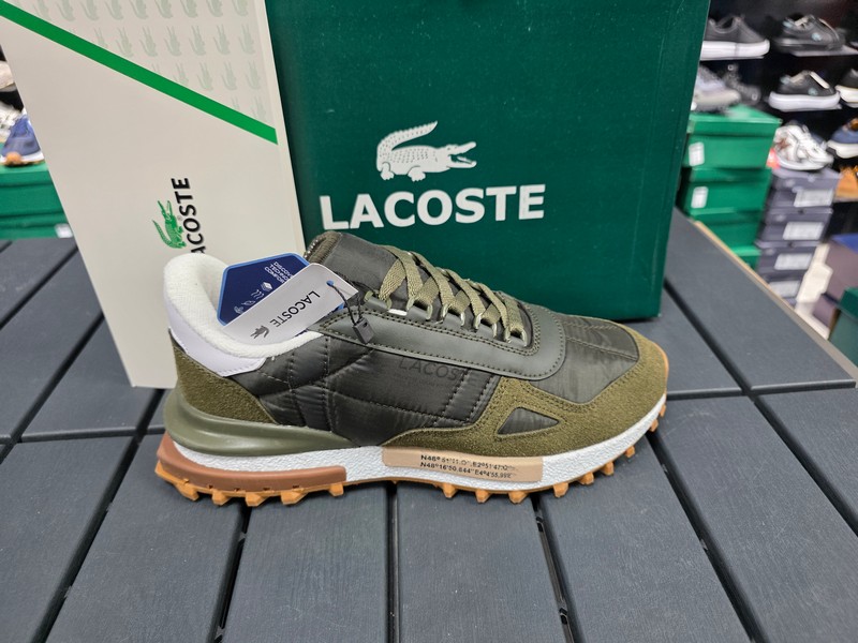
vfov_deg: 58.9
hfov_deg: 73.9
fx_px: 570
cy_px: 322
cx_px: 429
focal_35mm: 23
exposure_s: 1/100
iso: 250
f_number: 1.7
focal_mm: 6.3
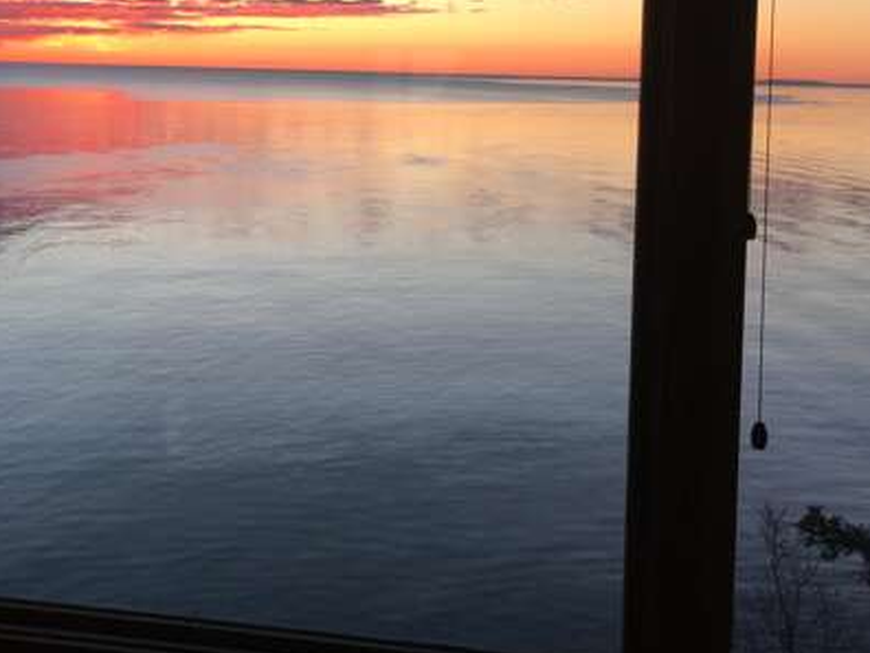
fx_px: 1257
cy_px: 101
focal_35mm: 50
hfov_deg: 37.5
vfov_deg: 28.3
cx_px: 249
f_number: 2.2
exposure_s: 1/60
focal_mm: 4.15
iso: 32
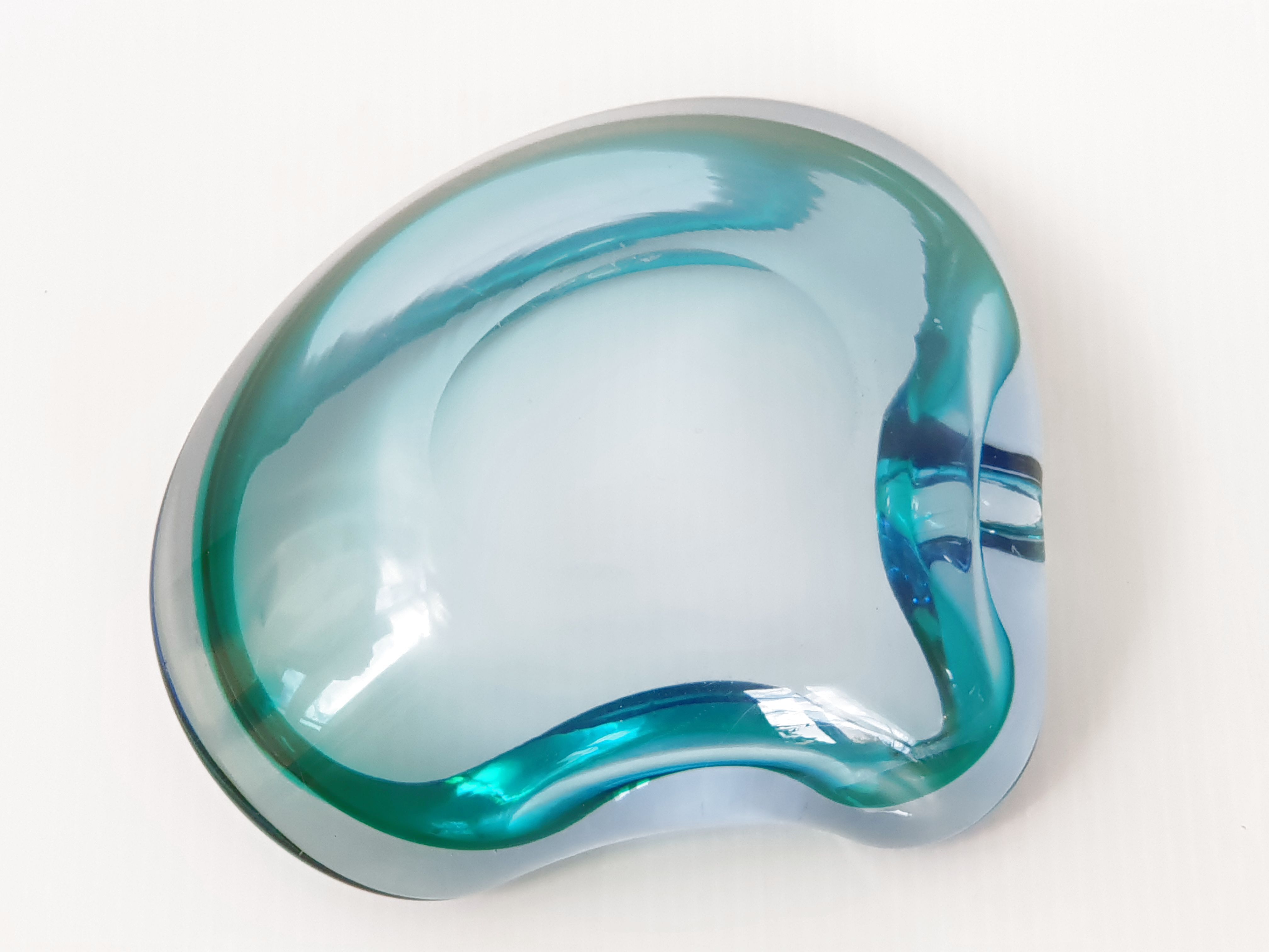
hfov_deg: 36.8
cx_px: 634
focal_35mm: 52
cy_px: 476
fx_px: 1906
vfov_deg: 28.0
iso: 40
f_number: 2.4
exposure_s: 1/50
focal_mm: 6
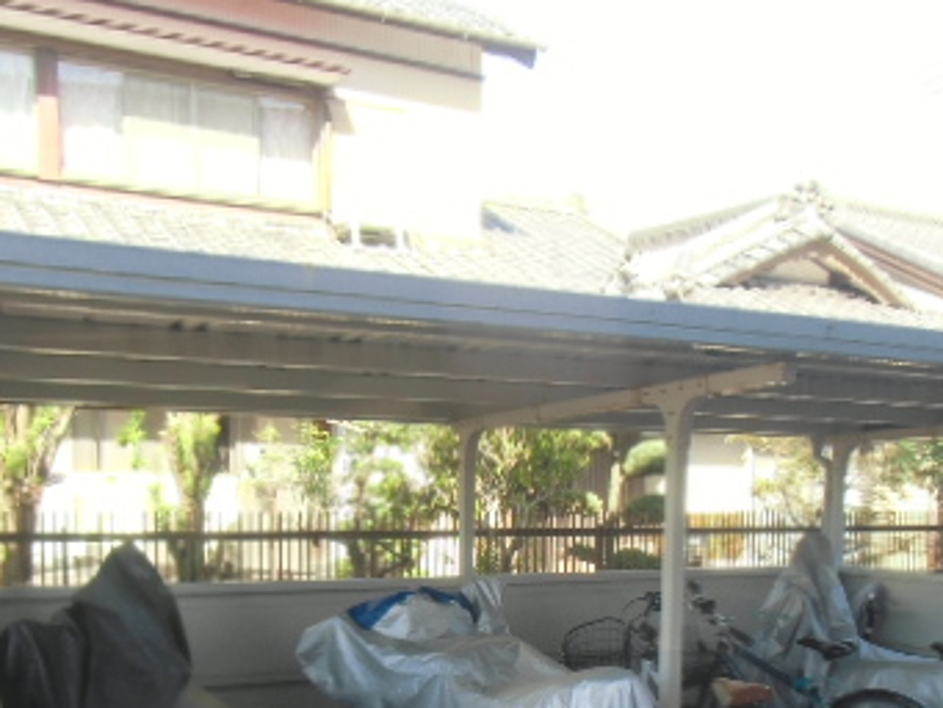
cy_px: 653
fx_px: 1226
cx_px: 531
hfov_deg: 42.0
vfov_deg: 30.6
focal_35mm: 45
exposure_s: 1/125
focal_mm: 4.24
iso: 64
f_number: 3
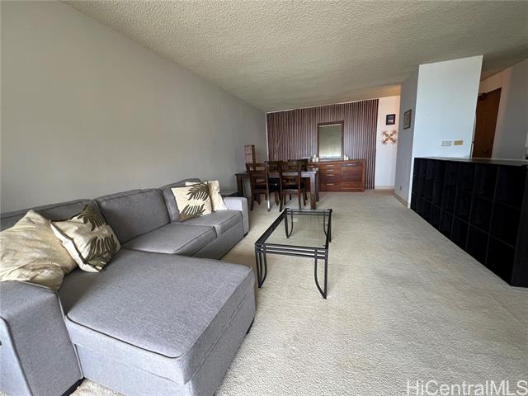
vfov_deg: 89.9
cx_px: 264
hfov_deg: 106.2
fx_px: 198
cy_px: 198
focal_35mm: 13
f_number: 1.8
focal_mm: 1.57
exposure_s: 1/60
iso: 125
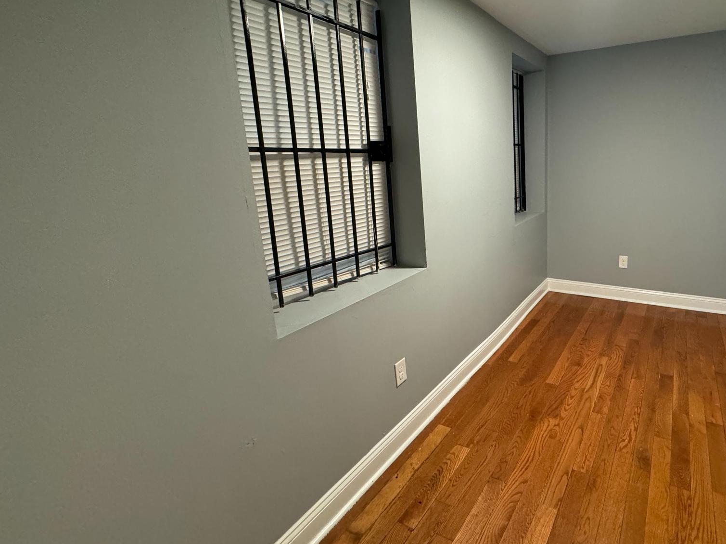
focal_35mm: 19
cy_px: 246
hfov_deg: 81.7
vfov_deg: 68.5
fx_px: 399
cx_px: 485
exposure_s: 1/60
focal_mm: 2.22
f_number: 2.2
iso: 500
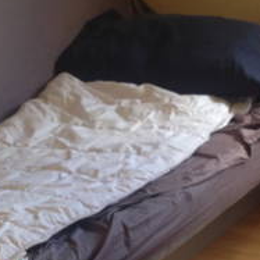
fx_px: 1045
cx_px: 218
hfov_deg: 14.1
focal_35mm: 123
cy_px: 181
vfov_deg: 14.1
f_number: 2.4
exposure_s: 1/20
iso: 64
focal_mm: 4.12
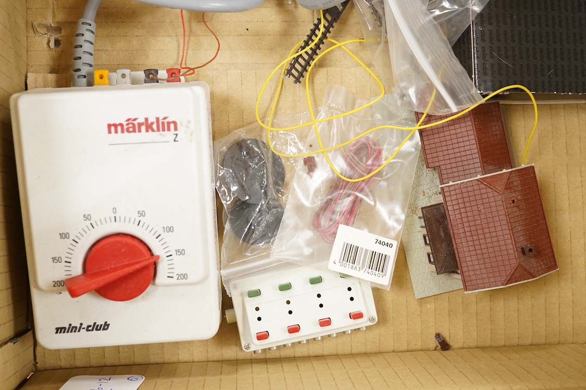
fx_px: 732
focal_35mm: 45
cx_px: 293
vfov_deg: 29.9
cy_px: 195
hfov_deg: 43.6
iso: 2500
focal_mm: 30
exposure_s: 1/80
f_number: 9
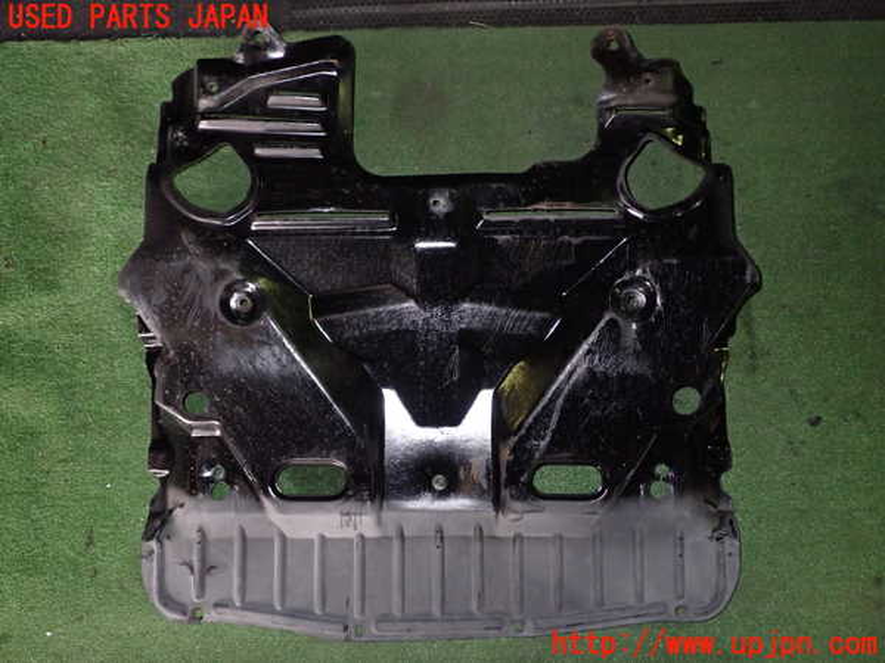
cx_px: 442
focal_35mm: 30
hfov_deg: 60.0
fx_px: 767
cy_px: 332
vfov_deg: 46.8
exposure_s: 1/30
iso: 500
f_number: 6.3
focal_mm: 5.4
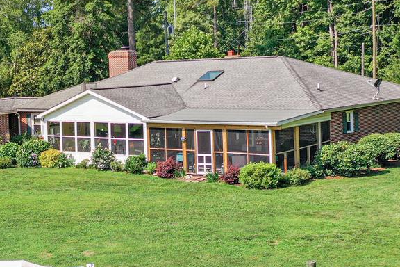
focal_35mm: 70
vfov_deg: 18.7
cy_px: 290
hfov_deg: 28.8
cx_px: 156
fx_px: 778
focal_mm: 10.26
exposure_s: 1/50
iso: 100
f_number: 3.5
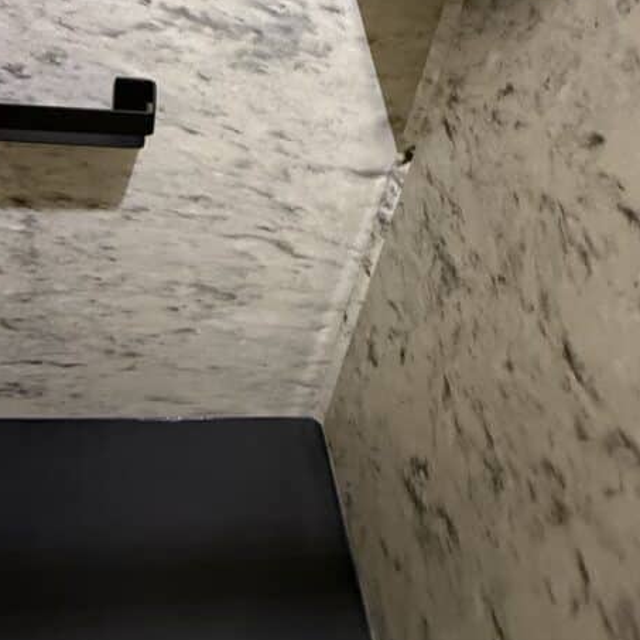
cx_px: 212
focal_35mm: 28
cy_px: 96
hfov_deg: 56.1
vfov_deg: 52.2
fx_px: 586
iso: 800
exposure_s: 1/60
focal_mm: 2.22
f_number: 2.2
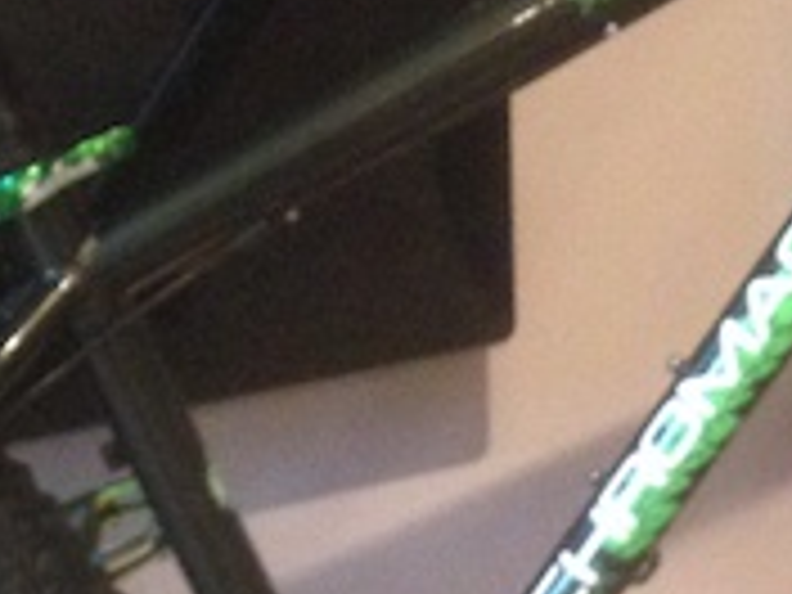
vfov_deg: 9.9
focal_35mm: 150
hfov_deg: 13.1
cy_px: 342
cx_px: 567
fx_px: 3432
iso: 400
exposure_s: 1/17
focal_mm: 4.12
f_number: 2.4
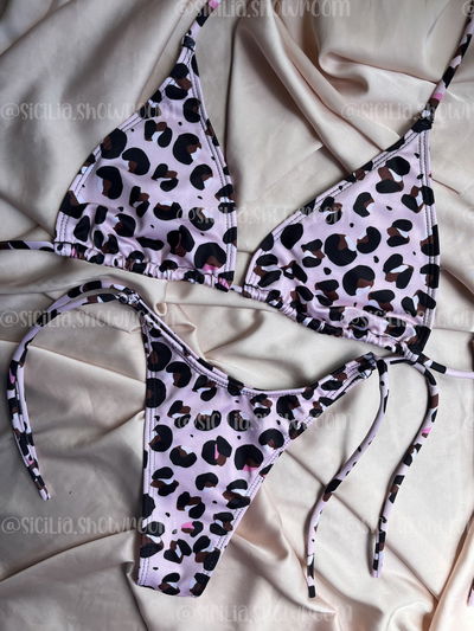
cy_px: 316
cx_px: 237
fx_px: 475
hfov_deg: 53.1
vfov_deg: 67.3
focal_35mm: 26
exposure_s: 1/657
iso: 50
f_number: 1.6
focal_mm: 5.1
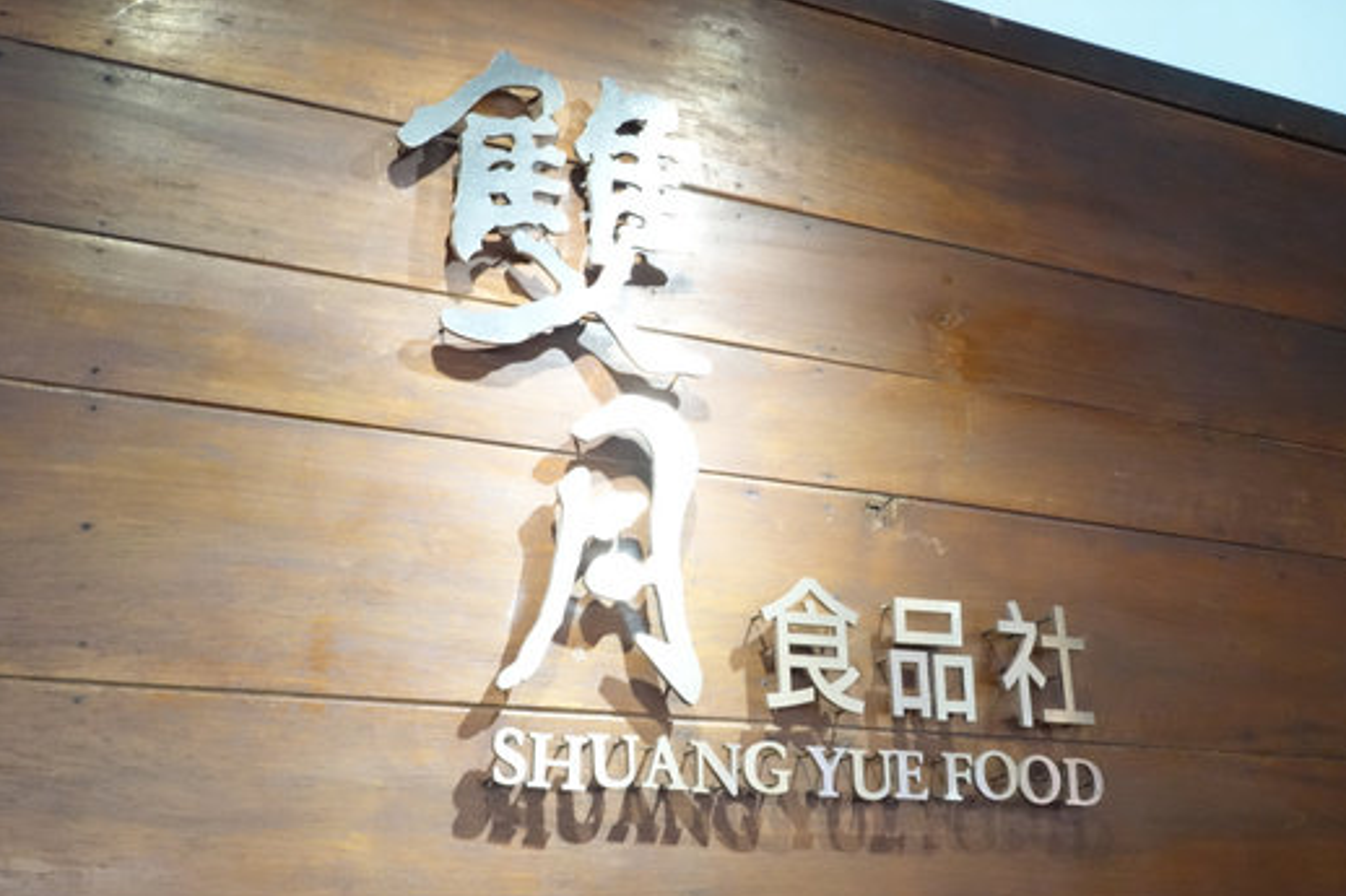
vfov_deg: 26.5
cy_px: 496
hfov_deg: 38.9
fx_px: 1906
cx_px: 668
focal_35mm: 51
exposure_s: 1/6
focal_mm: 16.2
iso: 2000
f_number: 9
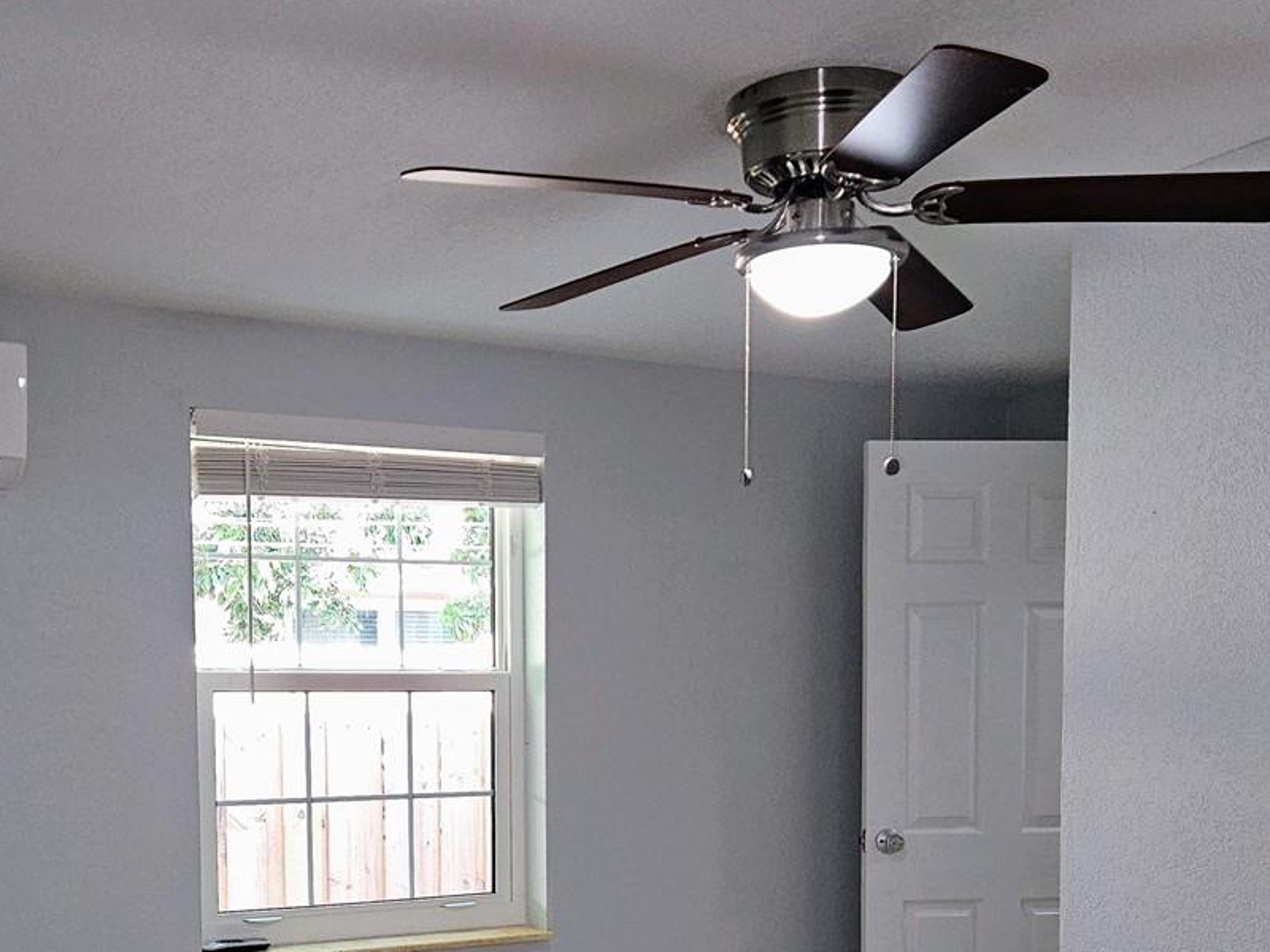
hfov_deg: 41.0
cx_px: 497
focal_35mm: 46
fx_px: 1688
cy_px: 793
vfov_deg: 30.6
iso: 100
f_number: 1.8
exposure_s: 1/60
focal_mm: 5.4
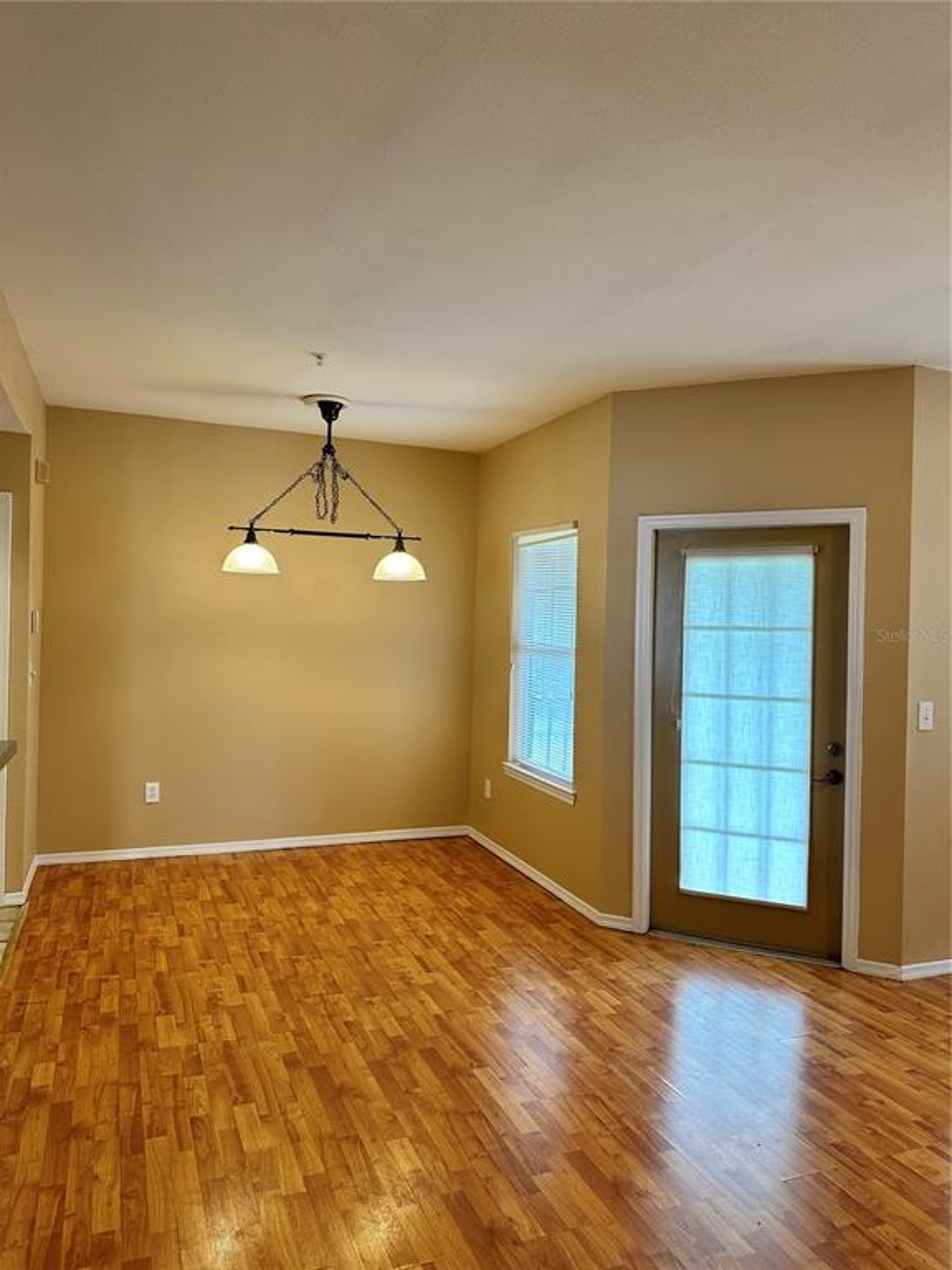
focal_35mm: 24
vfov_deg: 71.6
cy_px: 635
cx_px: 476
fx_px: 880
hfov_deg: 56.8
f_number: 1.78
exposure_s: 1/60
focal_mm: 6.86
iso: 125
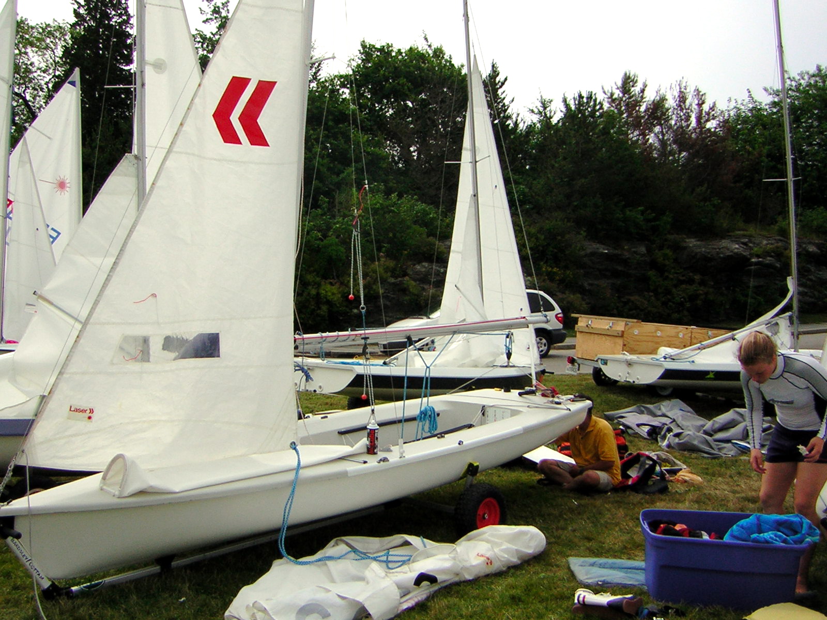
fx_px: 860
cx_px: 414
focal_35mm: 36
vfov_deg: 39.7
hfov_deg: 51.4
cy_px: 310
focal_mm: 4.7
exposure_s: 1/753
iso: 50
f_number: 5.2
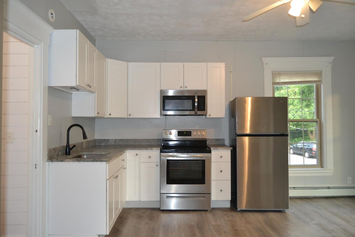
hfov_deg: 67.4
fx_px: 266
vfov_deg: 47.9
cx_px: 178
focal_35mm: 27
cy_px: 118
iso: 1000
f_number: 3.5
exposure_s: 1/60
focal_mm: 18
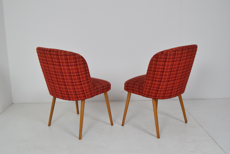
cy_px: 77
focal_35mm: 39
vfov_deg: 34.3
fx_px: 249
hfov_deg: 49.5
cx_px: 115
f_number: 7.1
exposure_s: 1/200
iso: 1600
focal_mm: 26
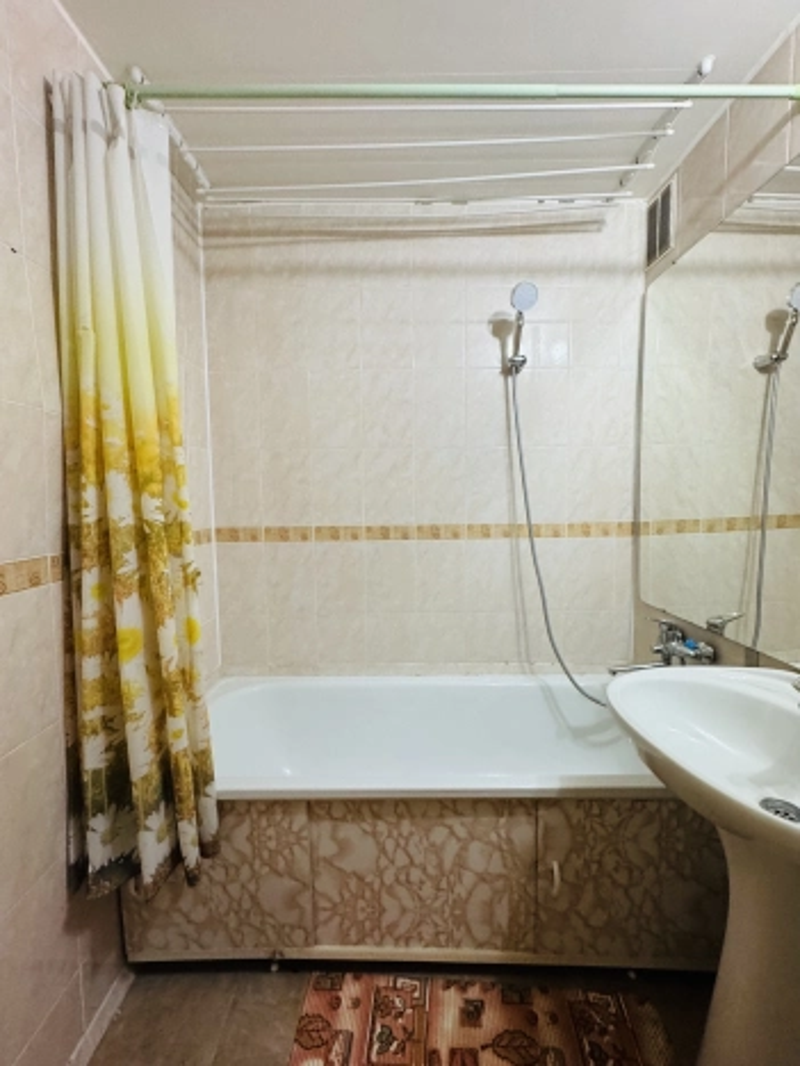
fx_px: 431
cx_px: 400
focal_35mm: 14
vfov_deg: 102.1
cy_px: 533
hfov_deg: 85.7
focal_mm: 2.22
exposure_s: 1/100
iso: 320
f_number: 2.2
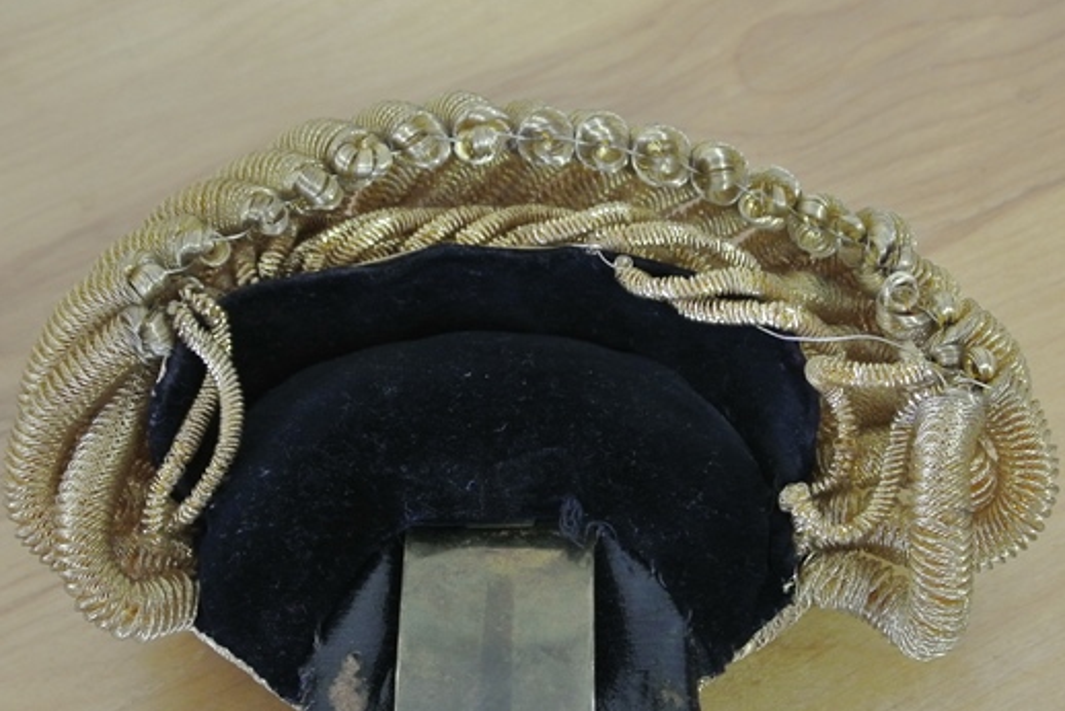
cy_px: 675
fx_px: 1658
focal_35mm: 56
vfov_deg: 23.4
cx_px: 584
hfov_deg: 35.6
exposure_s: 1/60
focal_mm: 11
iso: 560
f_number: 3.5
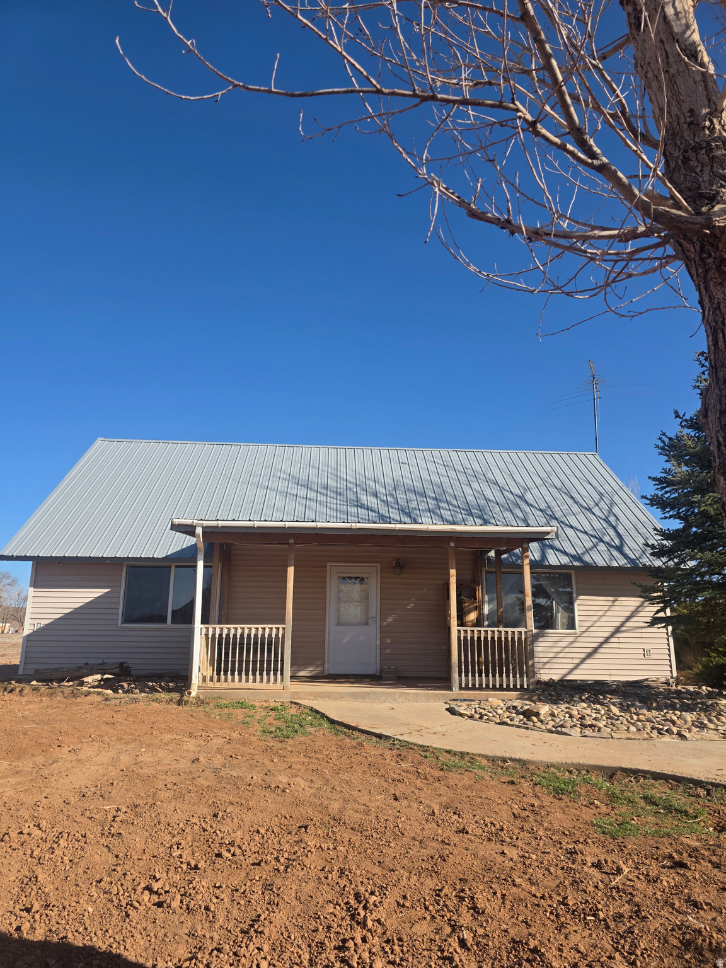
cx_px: 363
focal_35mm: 23
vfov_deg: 73.9
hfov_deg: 58.9
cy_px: 484
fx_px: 643
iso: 80
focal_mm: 6.3
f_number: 1.7
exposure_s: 1/4889
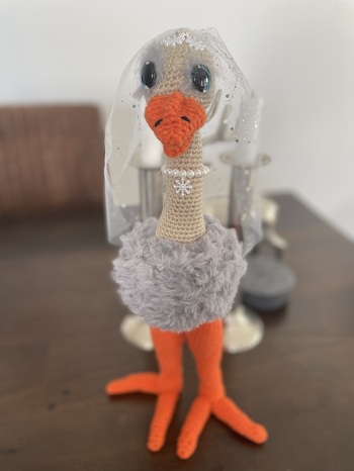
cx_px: 177
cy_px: 236
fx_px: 354
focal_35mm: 26
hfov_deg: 53.1
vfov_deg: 67.3
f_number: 1.6
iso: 80
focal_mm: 4.2
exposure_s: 1/121
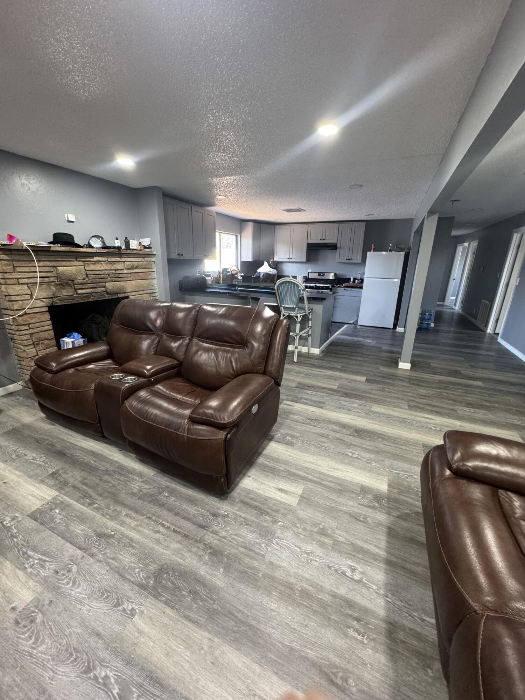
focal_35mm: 14
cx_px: 262
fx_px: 283
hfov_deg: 85.7
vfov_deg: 102.1
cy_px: 350
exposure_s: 1/60
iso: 500
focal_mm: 2.22
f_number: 2.2
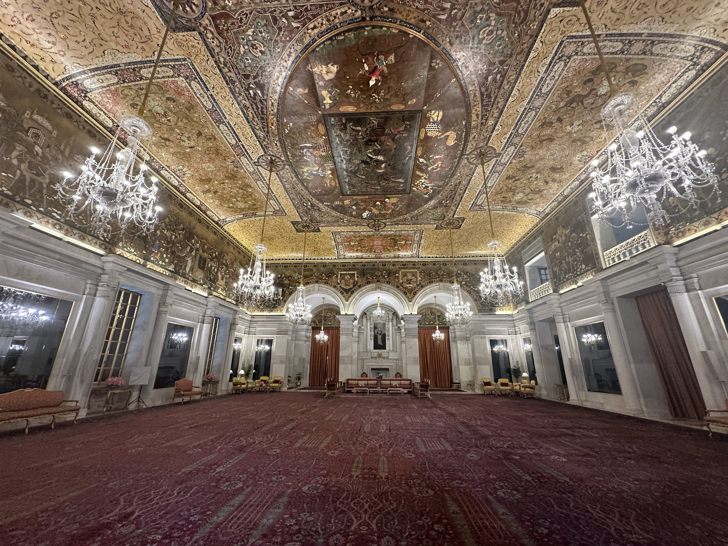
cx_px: 364
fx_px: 294
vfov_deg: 85.7
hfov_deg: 102.1
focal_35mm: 14
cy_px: 273
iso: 320
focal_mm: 2.22
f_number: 2.2
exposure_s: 1/100
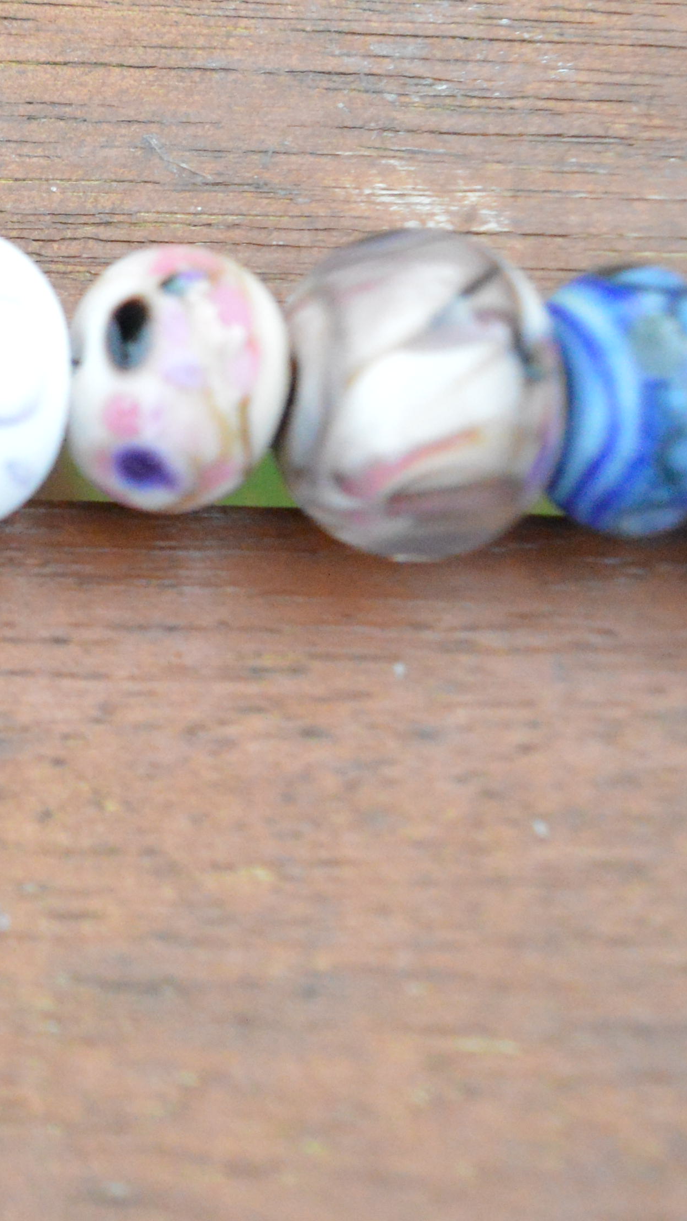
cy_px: 363
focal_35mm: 77
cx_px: -523
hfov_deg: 14.0
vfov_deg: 27.3
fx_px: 2494
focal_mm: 18
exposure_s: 1/4000
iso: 3200
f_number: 4.5
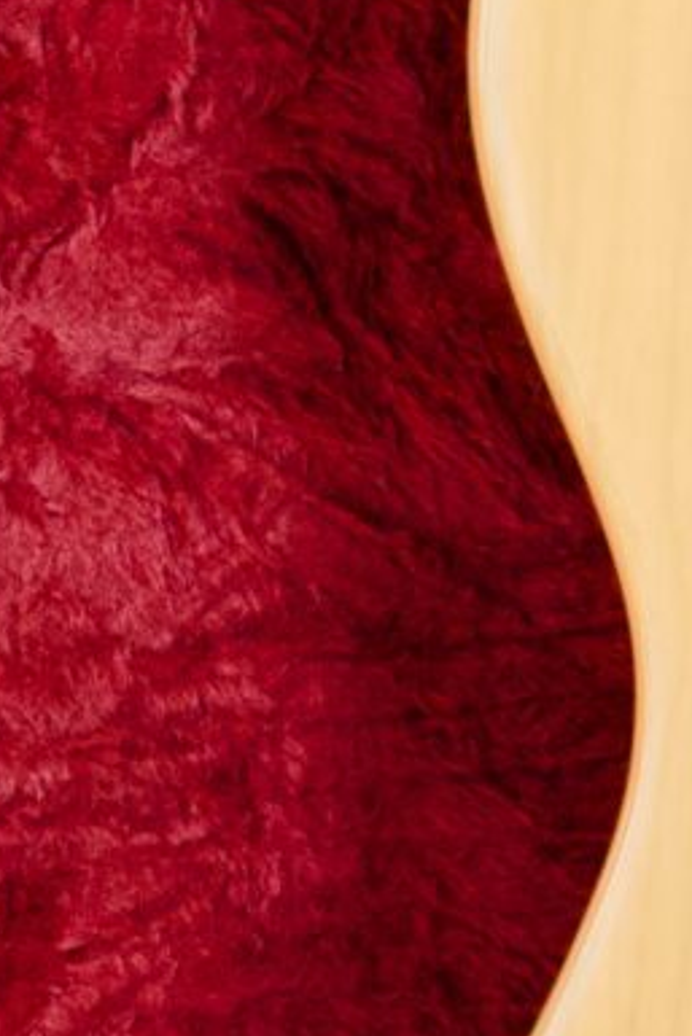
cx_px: 1039
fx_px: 22612
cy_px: -896
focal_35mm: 785
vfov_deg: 2.6
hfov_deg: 1.8
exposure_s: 1/80
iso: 1000
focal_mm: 105
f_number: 6.3
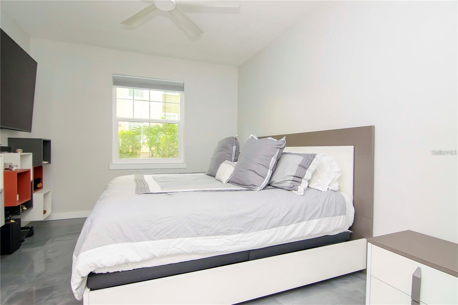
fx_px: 210
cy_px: 152
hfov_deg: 95.0
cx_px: 229
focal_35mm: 16
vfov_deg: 72.0
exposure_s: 1/100
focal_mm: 11
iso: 800
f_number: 5
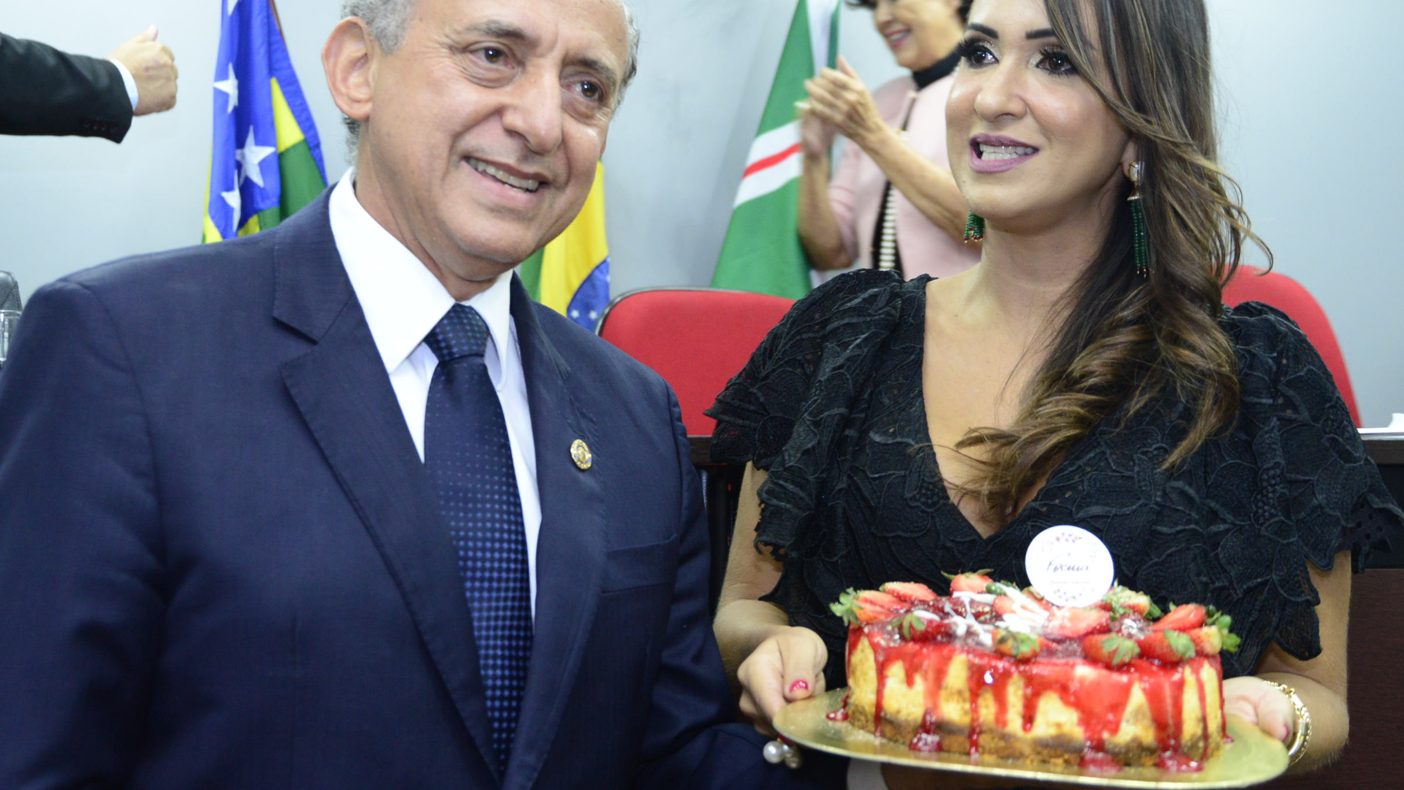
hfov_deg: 39.8
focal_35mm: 52
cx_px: 626
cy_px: 333
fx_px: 1936
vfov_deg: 23.0
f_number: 5
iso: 2500
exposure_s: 1/60
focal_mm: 40
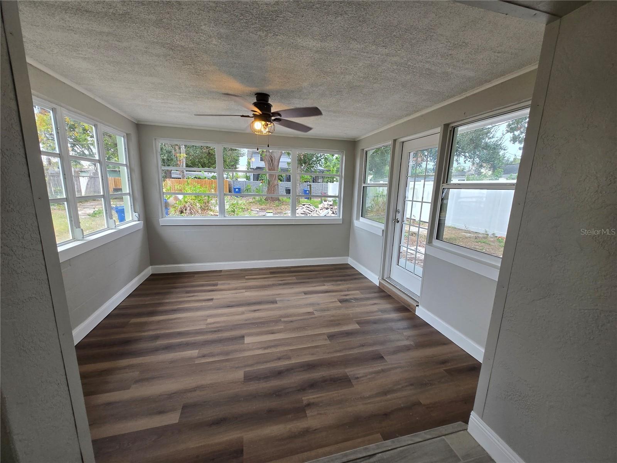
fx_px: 232
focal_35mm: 13
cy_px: 232
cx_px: 308
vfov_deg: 89.9
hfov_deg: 106.2
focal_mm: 1.7
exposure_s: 1/60
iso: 25
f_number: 2.2
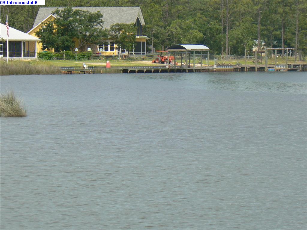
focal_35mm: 268
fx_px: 2377
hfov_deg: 7.4
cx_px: 154
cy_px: 115
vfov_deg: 5.5
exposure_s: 1/400
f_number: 5.6
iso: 80
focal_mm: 44.7
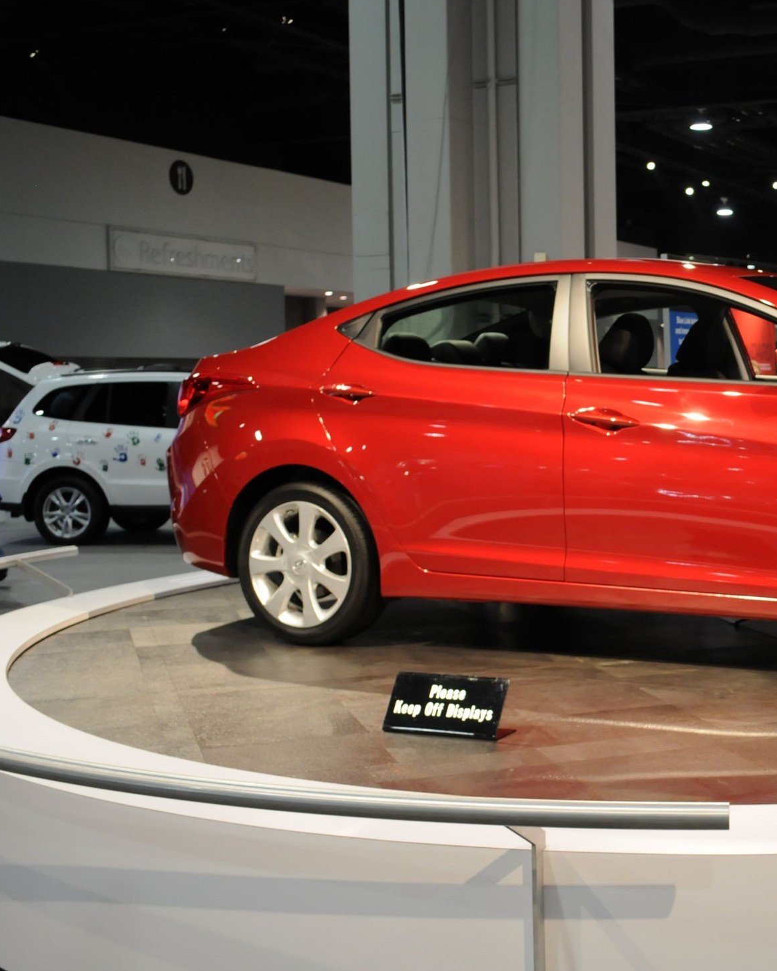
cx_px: 711
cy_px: 479
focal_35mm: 53
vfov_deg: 35.4
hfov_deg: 27.5
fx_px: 1524
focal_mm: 22
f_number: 4.5
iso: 800
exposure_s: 1/80
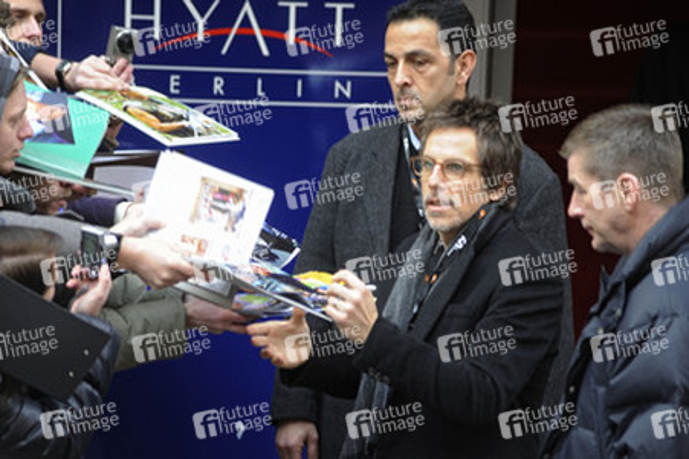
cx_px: 344
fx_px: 4781
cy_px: 230
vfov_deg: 5.5
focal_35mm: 250
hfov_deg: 8.2
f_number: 5.6
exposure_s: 1/160
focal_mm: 250
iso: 1000
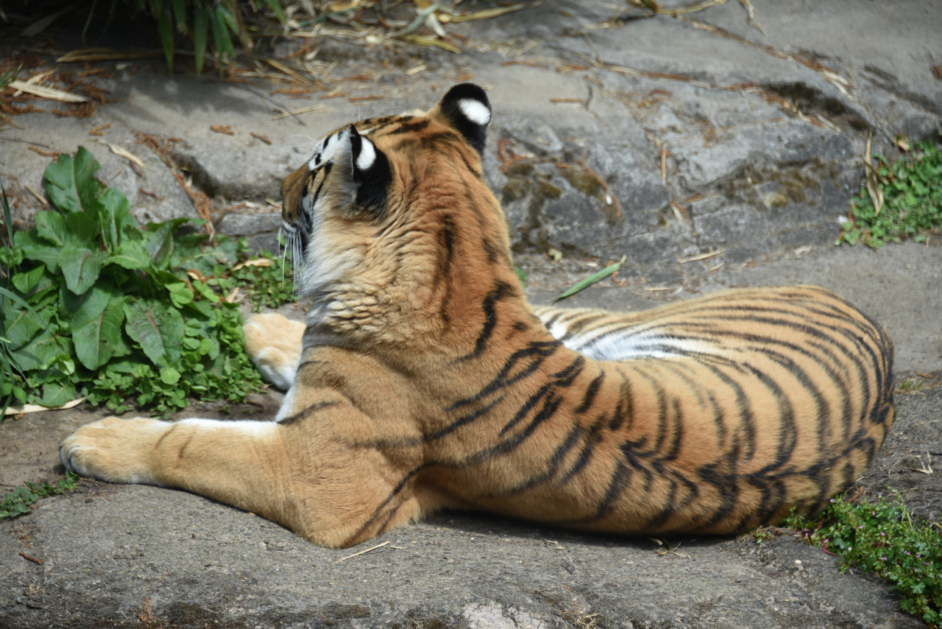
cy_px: 314
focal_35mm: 200
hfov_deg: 10.3
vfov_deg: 6.9
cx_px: 471
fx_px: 5234
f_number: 5.6
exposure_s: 1/400
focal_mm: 200
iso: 140
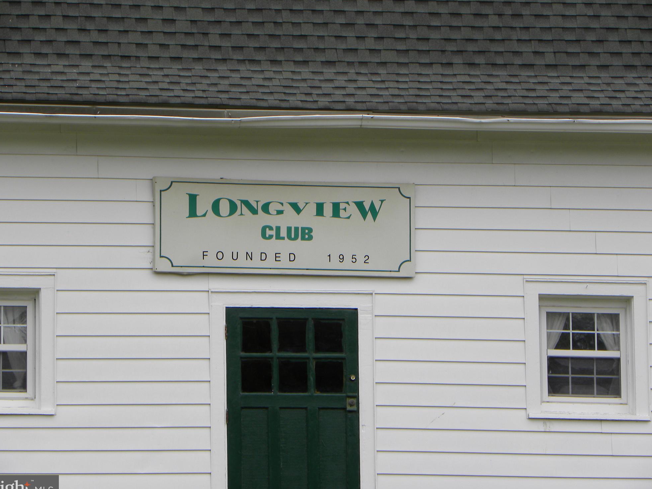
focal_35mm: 258
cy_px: 247
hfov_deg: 7.7
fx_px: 4860
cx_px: 316
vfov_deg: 5.8
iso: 64
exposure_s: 1/216
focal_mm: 44
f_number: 5.6
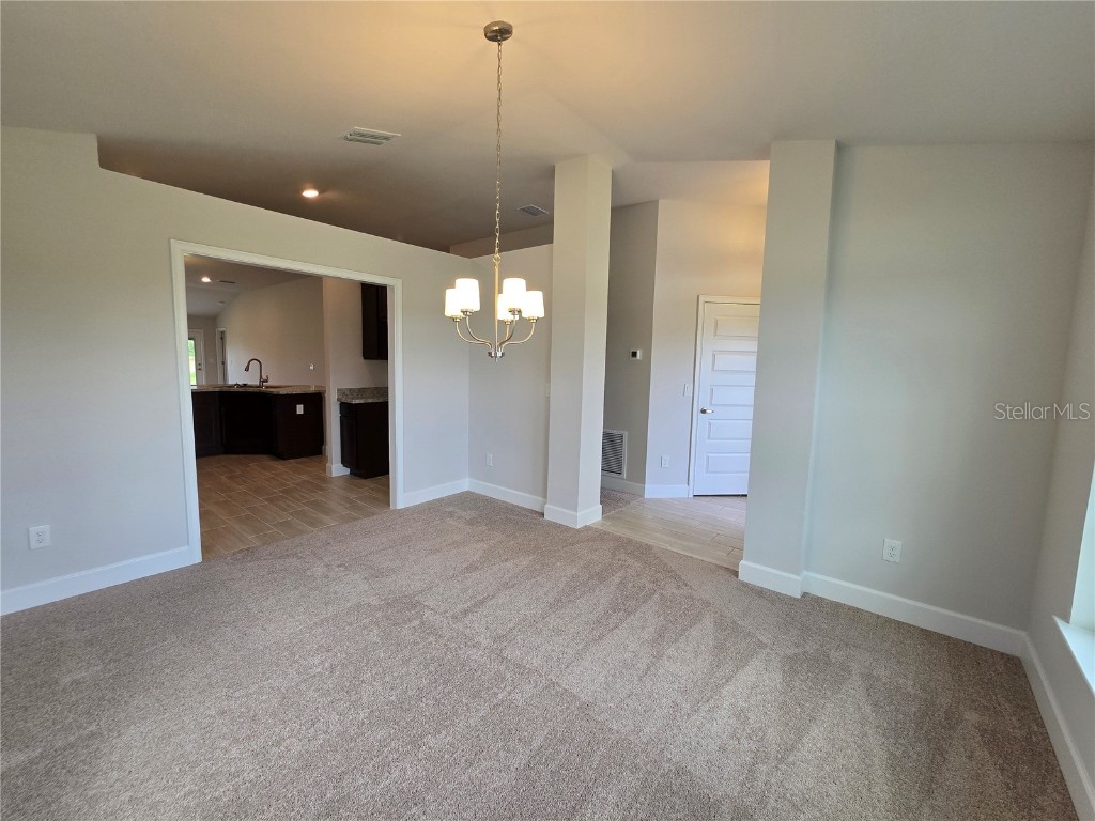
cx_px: 548
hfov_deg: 106.2
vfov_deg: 89.9
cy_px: 410
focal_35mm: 13
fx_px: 411
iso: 80
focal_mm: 2.2
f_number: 2.2
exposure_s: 1/120
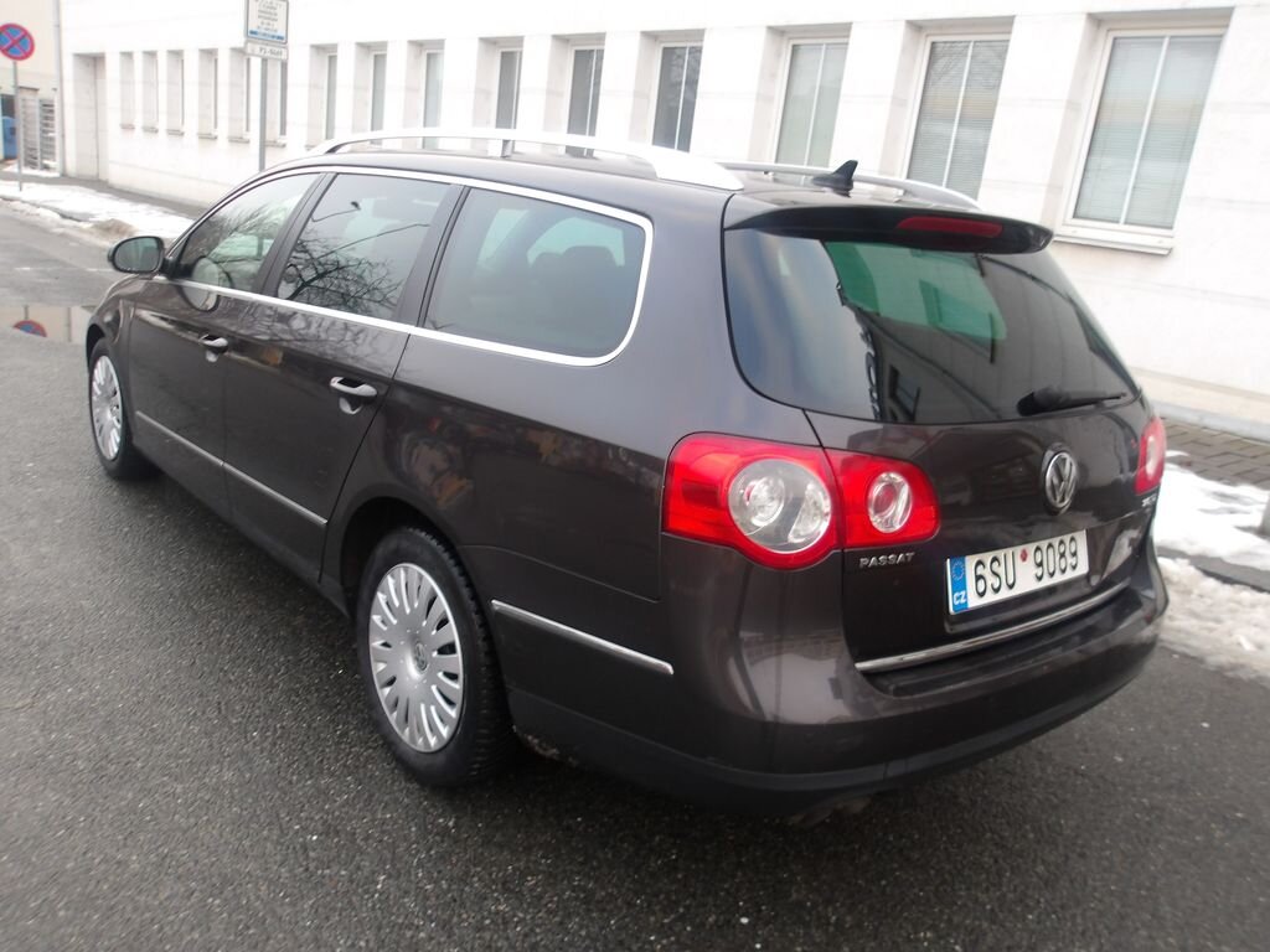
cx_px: 635
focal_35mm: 27
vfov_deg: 51.4
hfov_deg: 65.3
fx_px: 991
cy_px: 476
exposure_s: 1/30
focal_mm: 4.9
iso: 107
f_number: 3
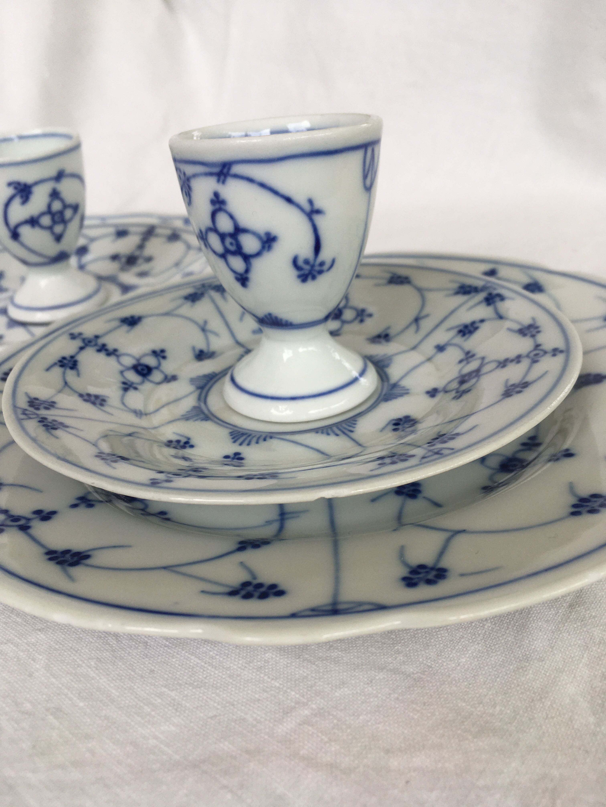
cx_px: 303
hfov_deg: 48.2
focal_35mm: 29
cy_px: 404
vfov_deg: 61.7
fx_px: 677
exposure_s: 1/413
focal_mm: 4.15
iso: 25
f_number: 2.2
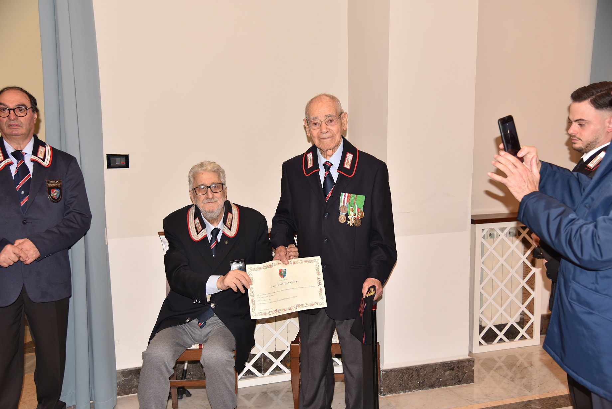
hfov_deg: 50.7
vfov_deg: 35.1
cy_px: 204
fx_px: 646
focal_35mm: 38
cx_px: 306
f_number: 4
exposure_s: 1/60
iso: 200
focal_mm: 38
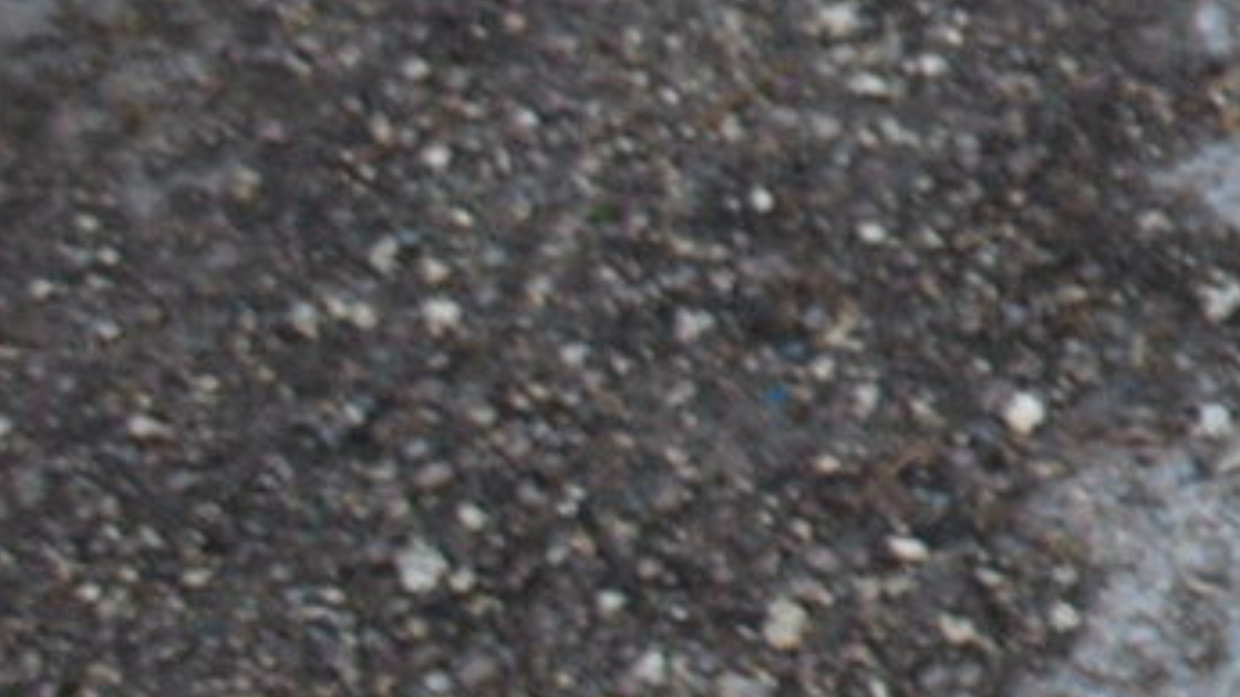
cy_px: -463
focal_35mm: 212
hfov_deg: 8.8
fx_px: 6970
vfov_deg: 5.7
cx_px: 3432
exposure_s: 1/60
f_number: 4.2
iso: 200
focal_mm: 24
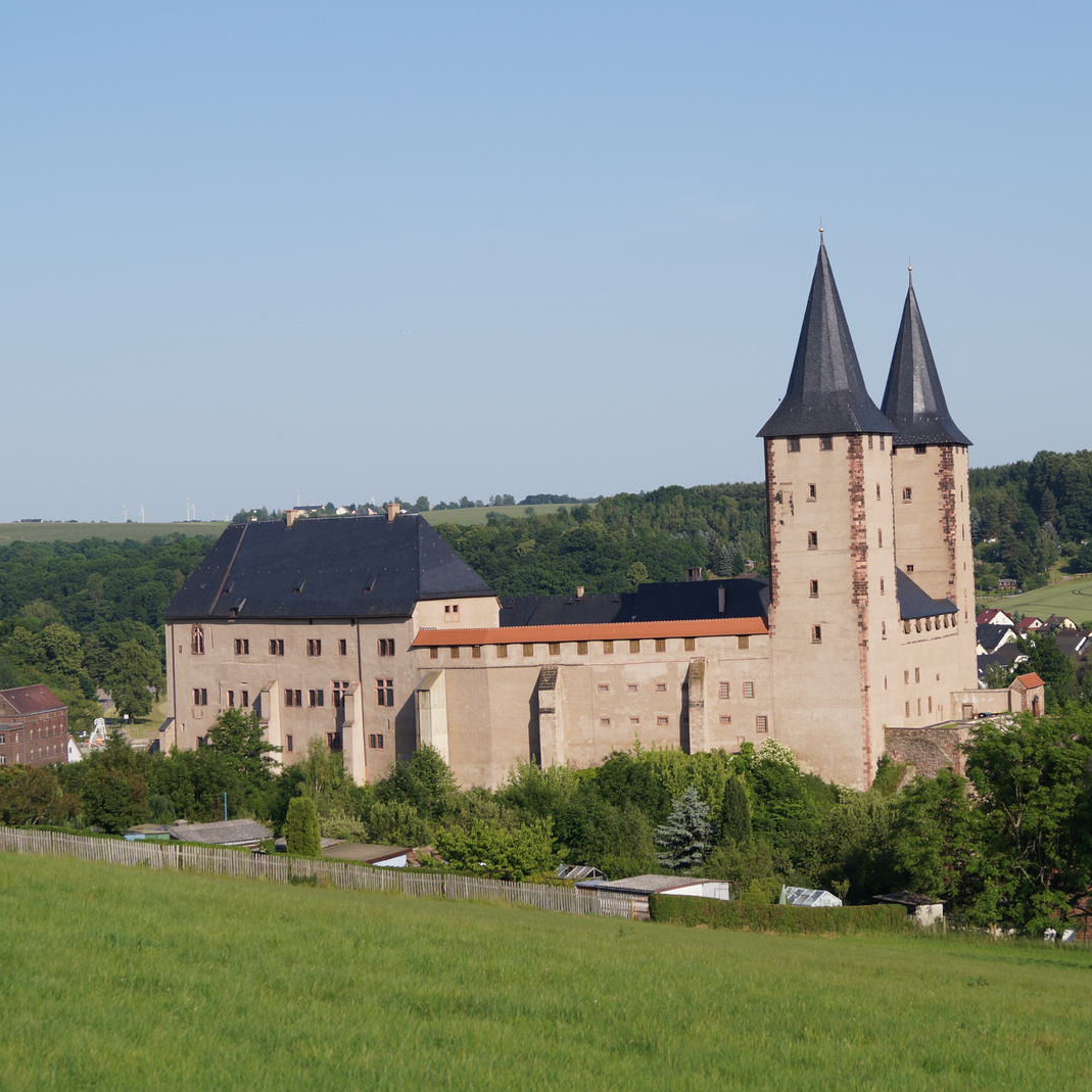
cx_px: 606
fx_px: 2414
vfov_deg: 25.5
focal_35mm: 68
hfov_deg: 25.5
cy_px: 544
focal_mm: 35
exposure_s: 1/500
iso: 100
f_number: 5.6
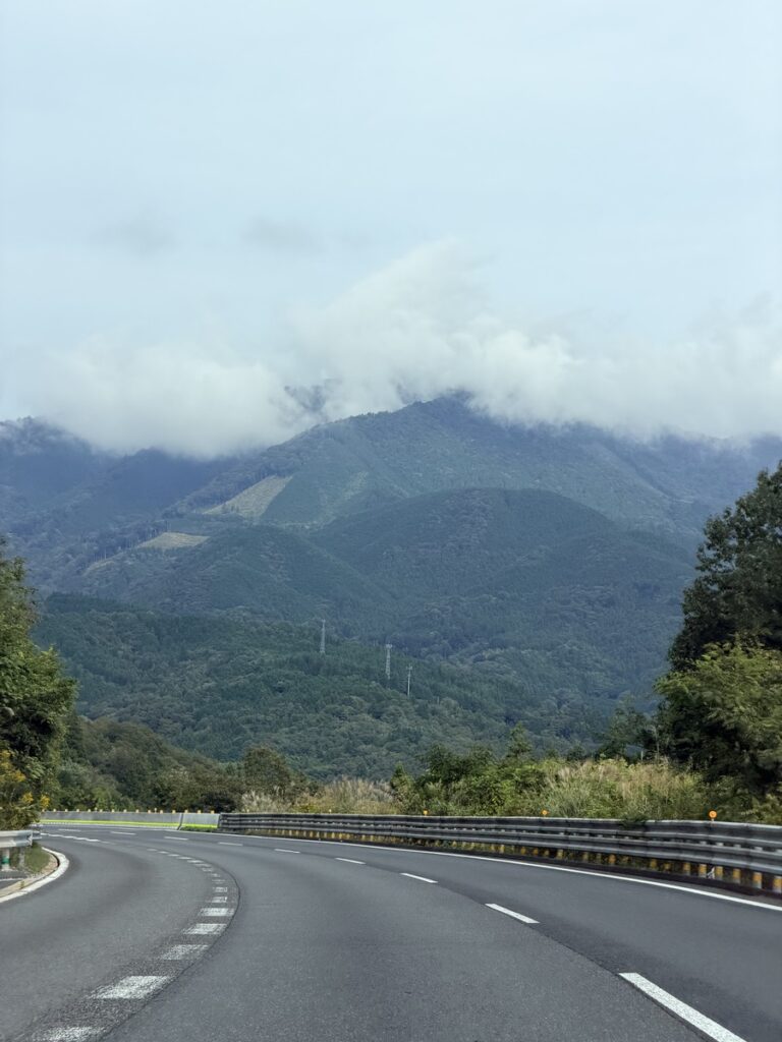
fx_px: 3012
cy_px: 521
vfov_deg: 19.6
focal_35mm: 100
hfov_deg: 14.8
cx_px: 391
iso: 50
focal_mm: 16.89
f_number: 2.8
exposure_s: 1/631
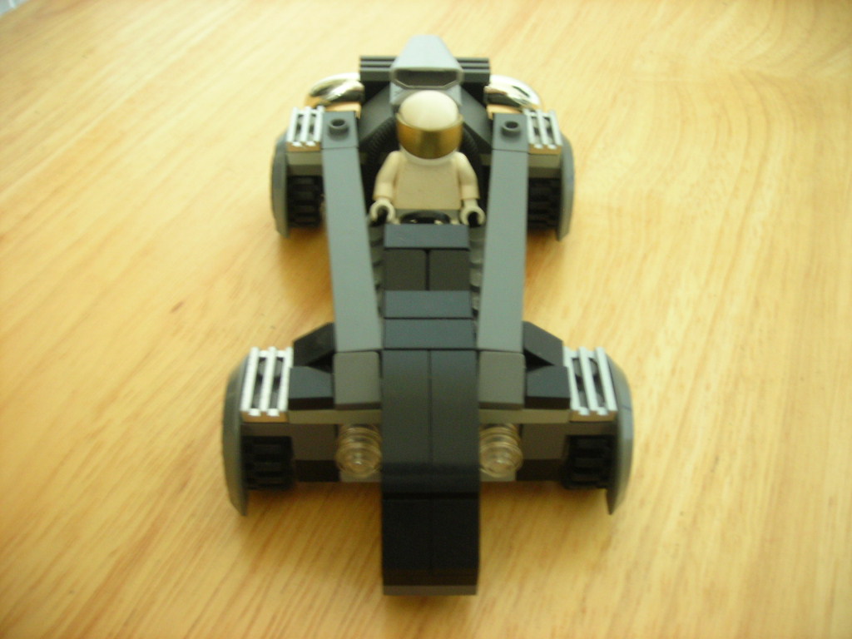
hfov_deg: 49.0
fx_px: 935
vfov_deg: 37.7
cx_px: 426
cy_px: 320
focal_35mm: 38
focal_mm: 6.3
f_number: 3.2
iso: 104
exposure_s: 1/4
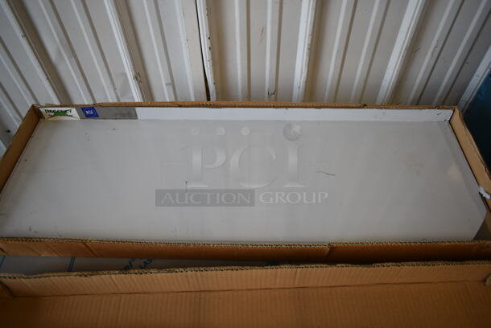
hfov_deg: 67.3
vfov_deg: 48.0
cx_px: 246
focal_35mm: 27
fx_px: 369
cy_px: 164
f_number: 3.5
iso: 100
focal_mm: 18
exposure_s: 1/40
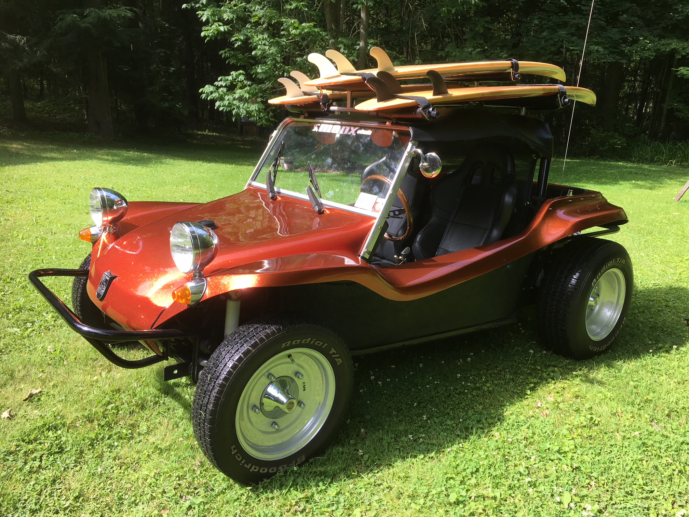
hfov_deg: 61.7
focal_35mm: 29
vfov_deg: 48.2
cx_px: 344
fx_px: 577
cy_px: 258
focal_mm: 4.15
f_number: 2.2
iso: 25
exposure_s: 1/297
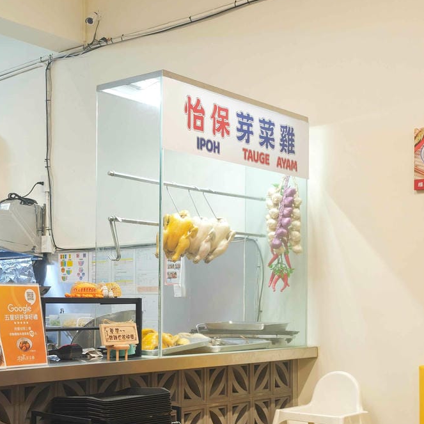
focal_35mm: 56
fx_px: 776
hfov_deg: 29.9
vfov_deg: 30.4
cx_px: 90
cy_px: 279
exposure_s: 1/60
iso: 145
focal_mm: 8.72
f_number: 2
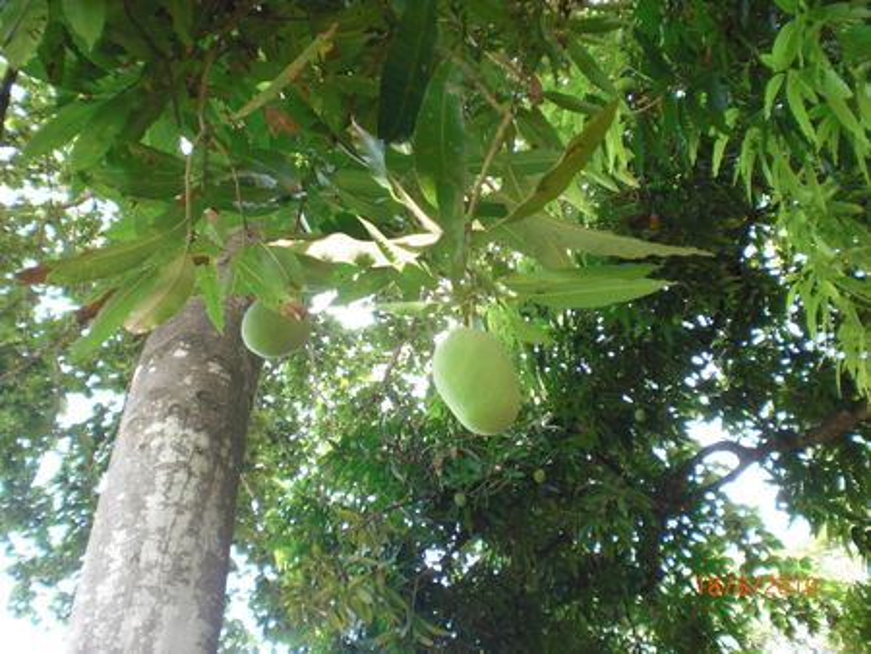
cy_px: 327
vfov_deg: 37.8
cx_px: 436
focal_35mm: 38
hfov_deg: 49.0
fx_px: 957
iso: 100
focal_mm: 6.3
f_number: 3.1
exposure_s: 1/60
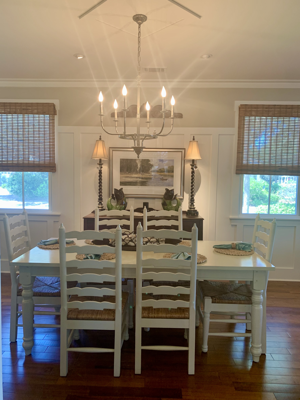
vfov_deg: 67.3
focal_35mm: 26
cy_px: 200
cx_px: 150
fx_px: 300
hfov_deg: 53.1
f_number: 1.8
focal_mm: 4.25
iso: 80
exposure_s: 1/60
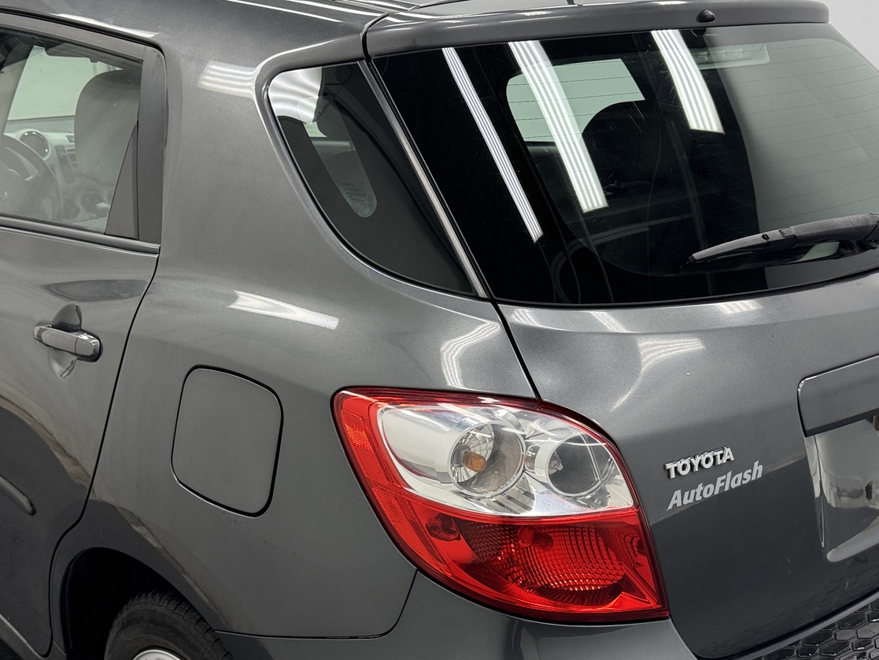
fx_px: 1117
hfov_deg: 42.9
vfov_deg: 32.6
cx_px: 405
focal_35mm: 44
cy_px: 431
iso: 80
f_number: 1.78
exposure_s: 1/558
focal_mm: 6.76
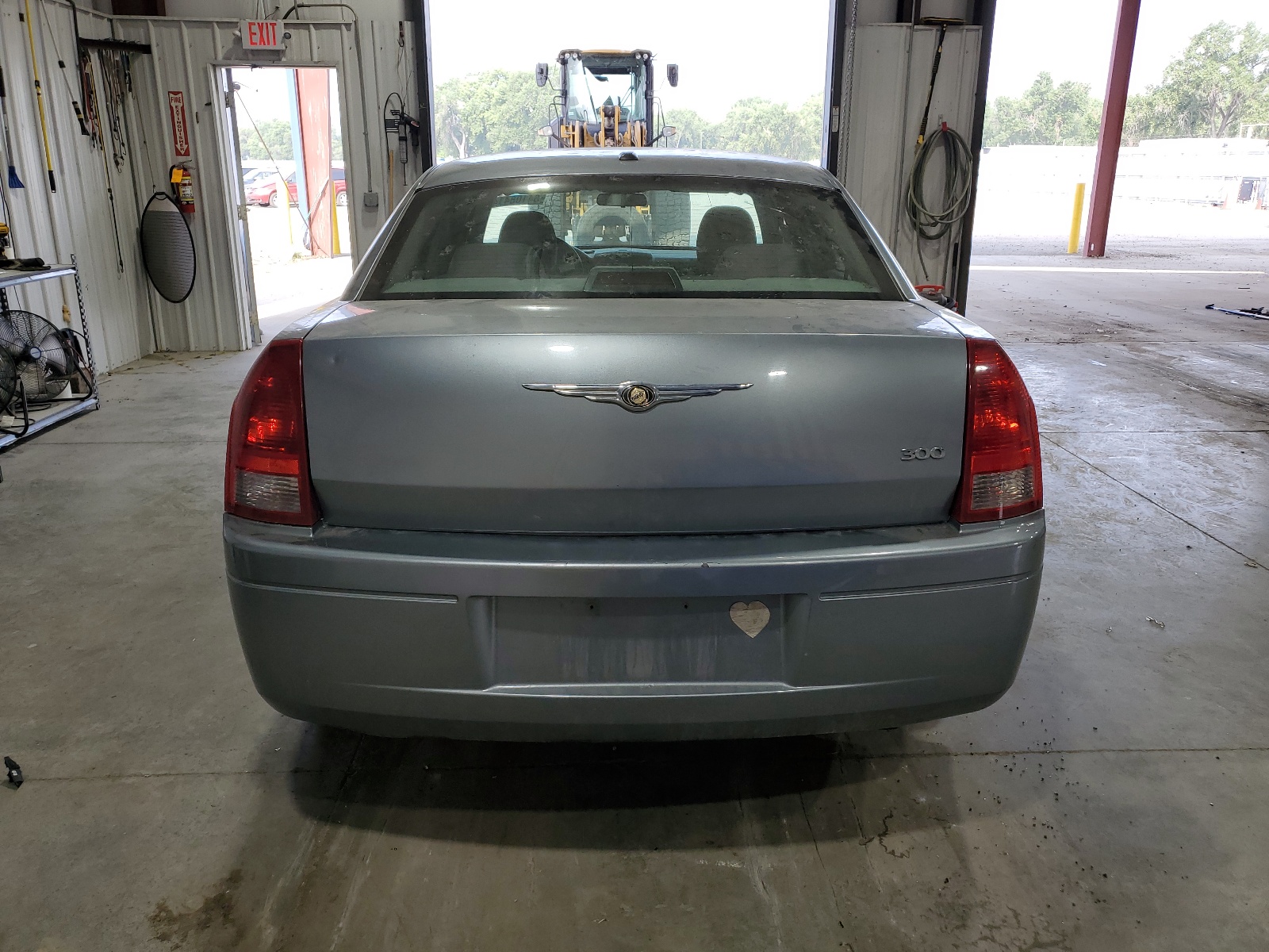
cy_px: 476
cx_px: 634
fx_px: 953
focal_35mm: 26
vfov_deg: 53.1
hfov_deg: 67.3
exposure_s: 1/263
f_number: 1.5
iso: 50
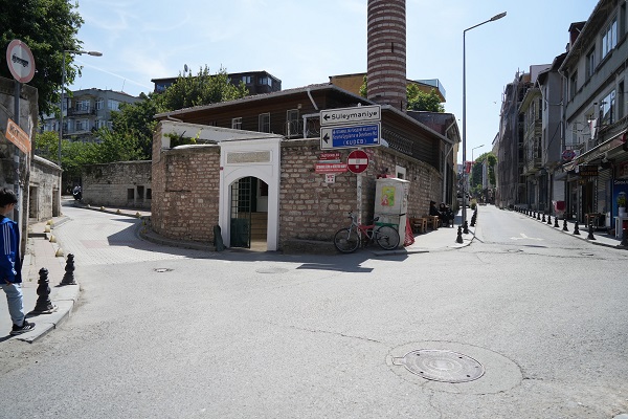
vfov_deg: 53.1
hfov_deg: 73.7
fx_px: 419
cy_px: 210
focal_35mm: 24
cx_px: 314
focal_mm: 24
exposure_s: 1/2000
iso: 200
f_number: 4
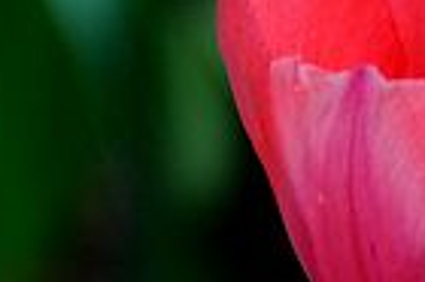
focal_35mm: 1720
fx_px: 20282
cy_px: 171
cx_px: 586
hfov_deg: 1.2
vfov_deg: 0.8
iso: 800
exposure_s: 1/160
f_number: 5.6
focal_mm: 300
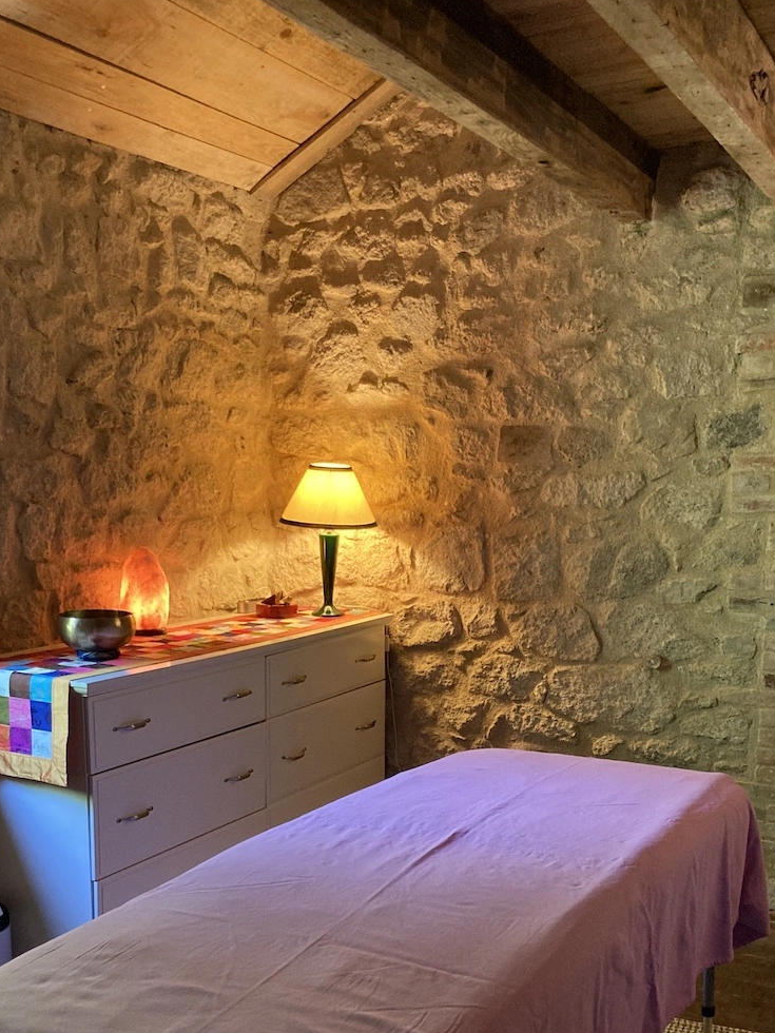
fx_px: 1164
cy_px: 700
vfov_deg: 47.0
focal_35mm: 39
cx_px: 372
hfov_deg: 36.8
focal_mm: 3.99
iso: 320
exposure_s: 1/25
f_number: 1.8
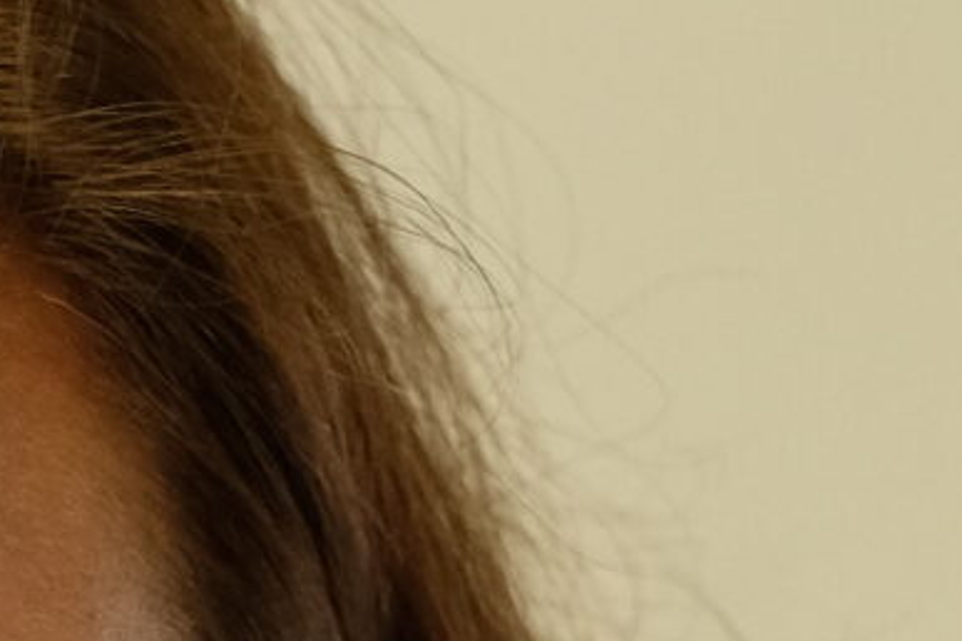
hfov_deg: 3.7
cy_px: 1559
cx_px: -495
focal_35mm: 555
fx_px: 14830
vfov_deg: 2.5
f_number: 4
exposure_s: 1/250
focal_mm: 56
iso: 1600
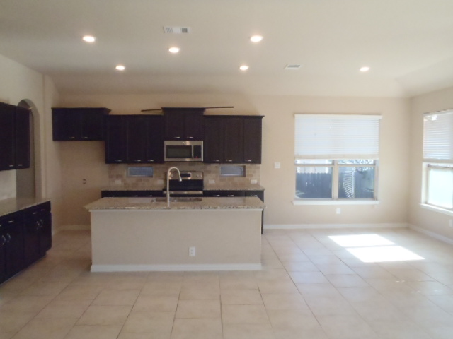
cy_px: 170
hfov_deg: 63.4
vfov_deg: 49.7
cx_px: 226
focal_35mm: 28
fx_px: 366
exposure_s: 1/200
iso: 800
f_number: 3.9
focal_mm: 5
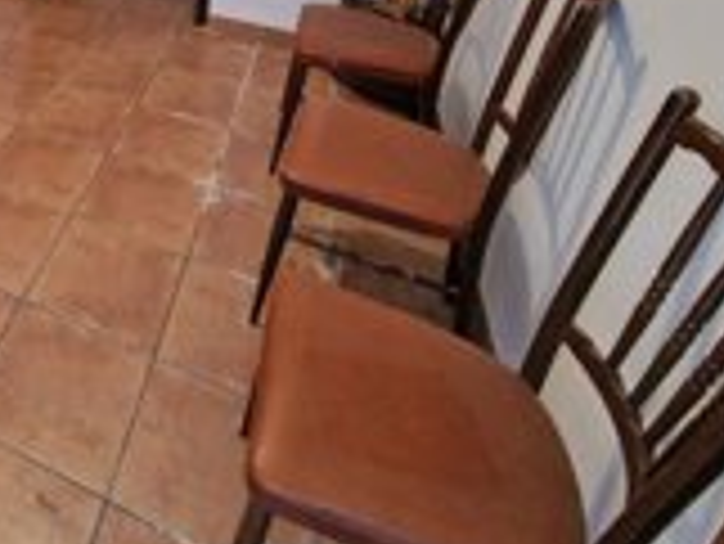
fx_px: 607
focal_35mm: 29
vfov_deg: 40.3
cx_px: -4
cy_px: -36
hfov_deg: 49.8
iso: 250
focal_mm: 2.2
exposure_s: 1/50
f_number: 2.2
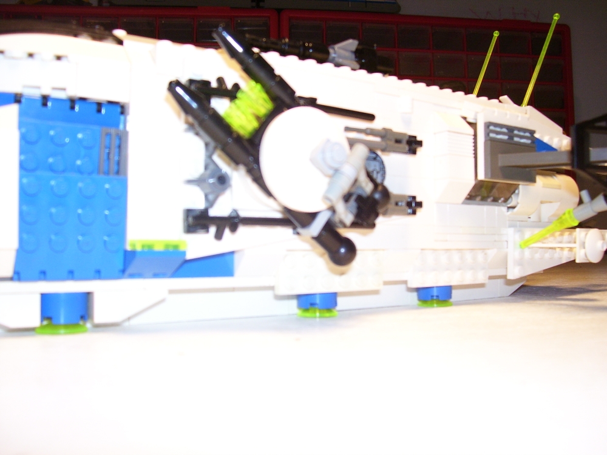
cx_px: 304
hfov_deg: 54.0
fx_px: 596
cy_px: 228
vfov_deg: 41.8
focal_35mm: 34
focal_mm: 5.6
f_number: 2.7
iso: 125
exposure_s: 1/60
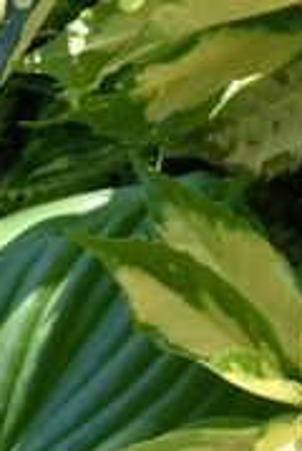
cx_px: 766
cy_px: -323
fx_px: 3008
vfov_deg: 8.3
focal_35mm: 240
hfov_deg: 5.5
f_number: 8
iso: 320
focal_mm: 28
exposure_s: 1/250
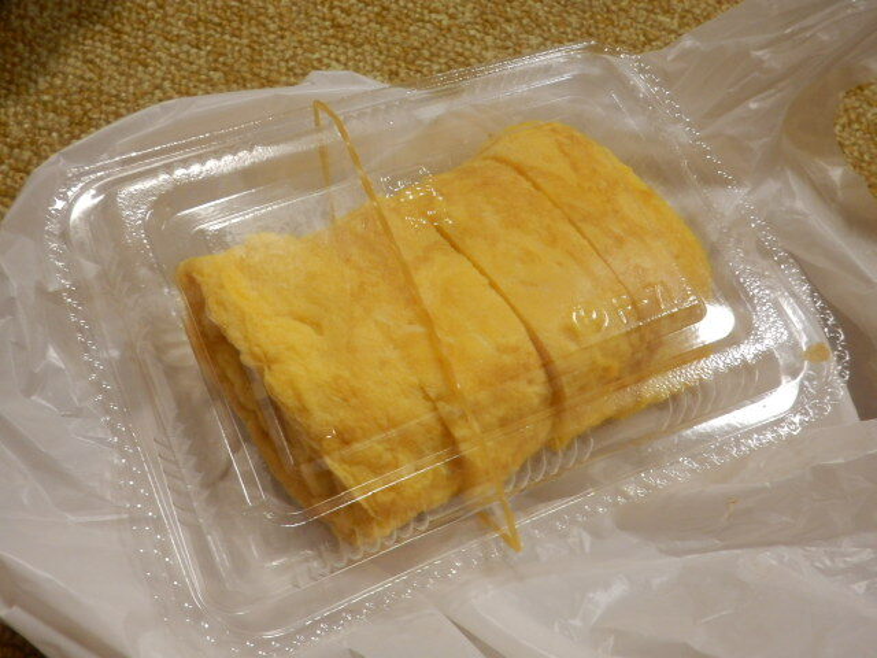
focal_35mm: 37
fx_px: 937
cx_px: 438
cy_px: 329
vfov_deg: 38.7
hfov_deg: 50.1
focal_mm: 6.6
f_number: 3.9
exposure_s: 1/40
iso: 320
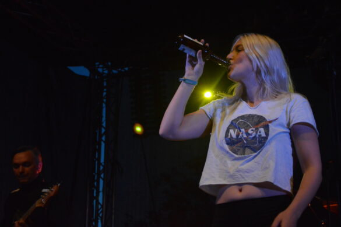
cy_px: 114
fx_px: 639
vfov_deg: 20.1
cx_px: 170
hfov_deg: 29.9
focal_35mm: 68
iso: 3200
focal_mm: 45
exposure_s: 1/160
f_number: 5.3
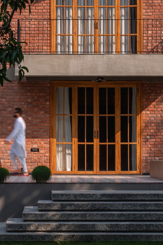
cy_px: 67
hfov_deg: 14.1
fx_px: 660
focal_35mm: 97
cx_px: 52
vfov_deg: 20.9
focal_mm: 62
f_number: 22
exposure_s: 1/15
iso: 125
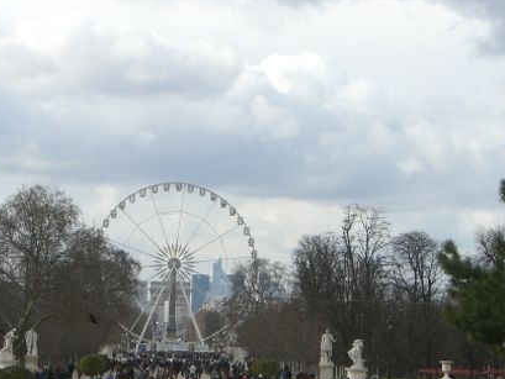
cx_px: 185
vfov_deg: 8.2
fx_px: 2641
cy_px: 277
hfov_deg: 10.9
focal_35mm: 181
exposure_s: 1/200
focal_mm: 18.6
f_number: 5.2
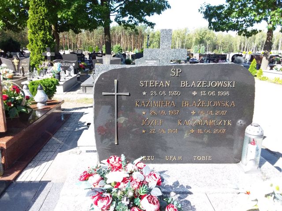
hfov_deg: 63.4
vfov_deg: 49.7
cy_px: 106
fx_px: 228
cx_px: 141
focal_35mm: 28
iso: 40
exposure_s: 1/377
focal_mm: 2.91
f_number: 1.9
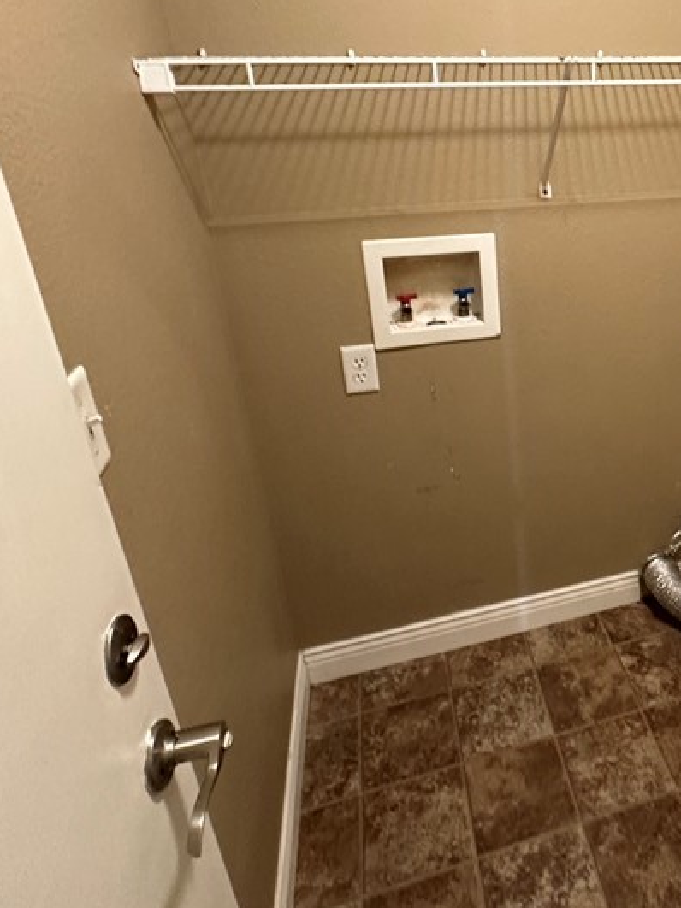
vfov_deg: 64.6
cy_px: 351
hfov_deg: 46.2
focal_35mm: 27
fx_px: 709
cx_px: 618
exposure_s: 1/60
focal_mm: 2.22
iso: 500
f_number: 2.2
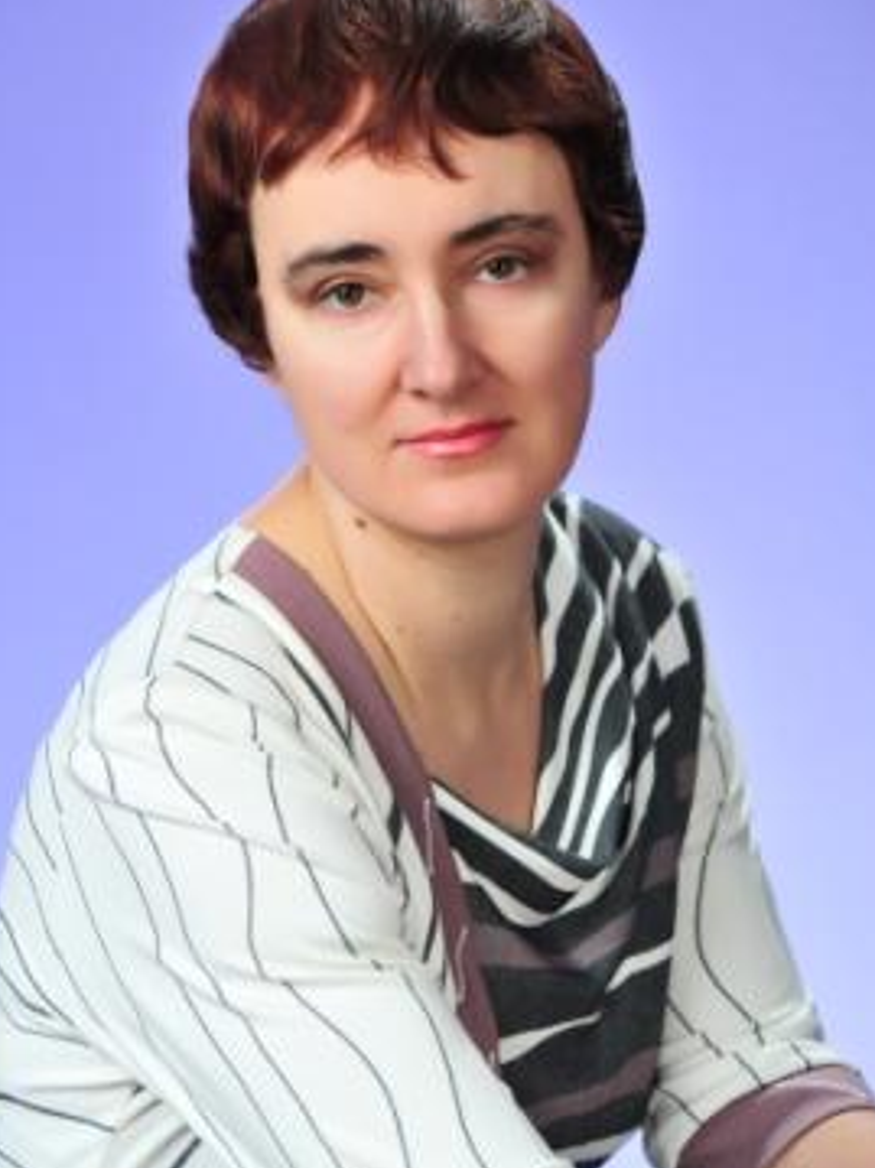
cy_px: 543
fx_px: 4249
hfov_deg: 11.8
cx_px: 413
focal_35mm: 126
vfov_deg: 15.6
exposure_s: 1/160
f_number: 7.1
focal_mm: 105
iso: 400
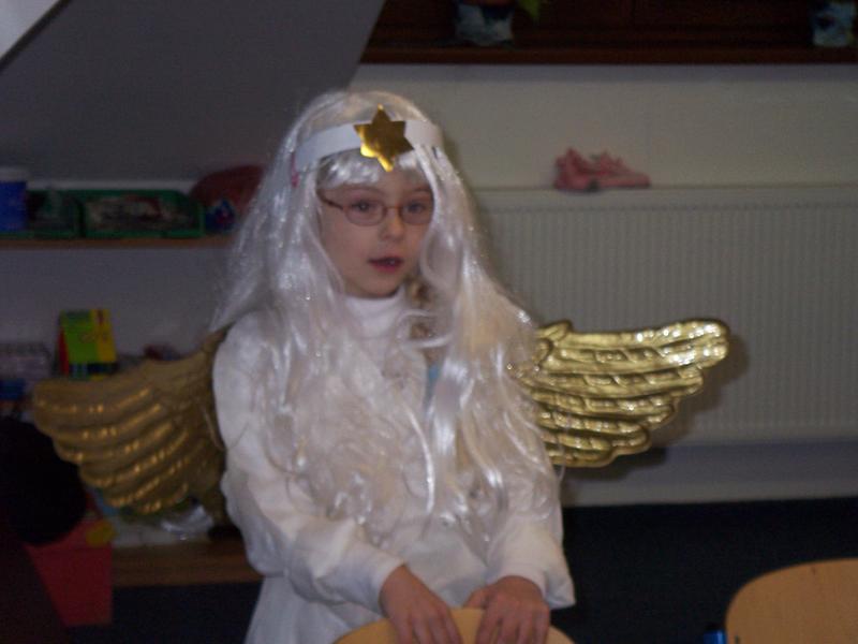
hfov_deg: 16.8
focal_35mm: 117
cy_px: 322
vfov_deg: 12.7
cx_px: 429
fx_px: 2900
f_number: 4.4
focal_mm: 19.2
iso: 125
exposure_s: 1/125
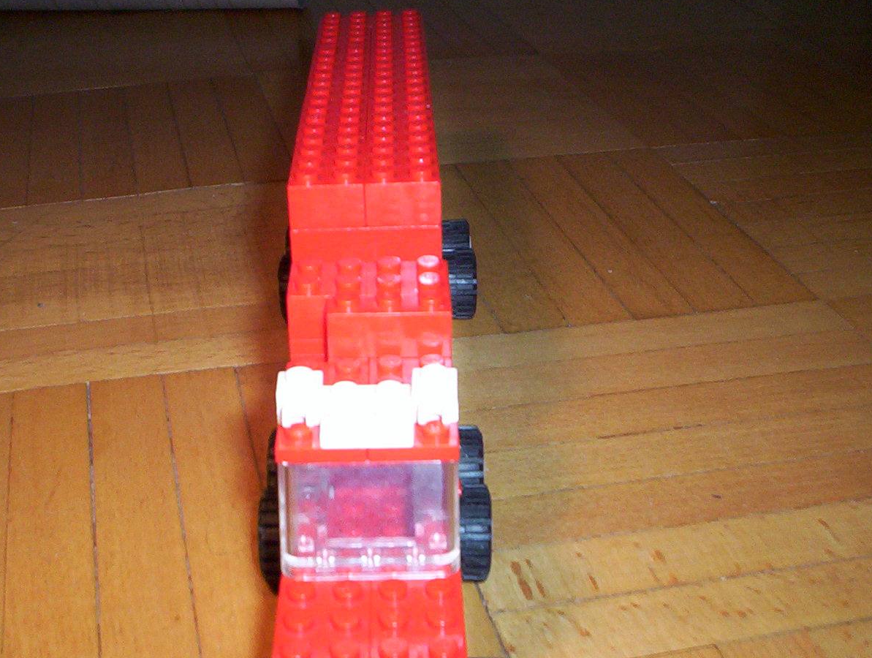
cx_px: 412
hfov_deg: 36.7
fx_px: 1313
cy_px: 430
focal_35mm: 52
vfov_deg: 28.0
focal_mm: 4.99
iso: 140
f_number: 4.5
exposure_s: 1/60
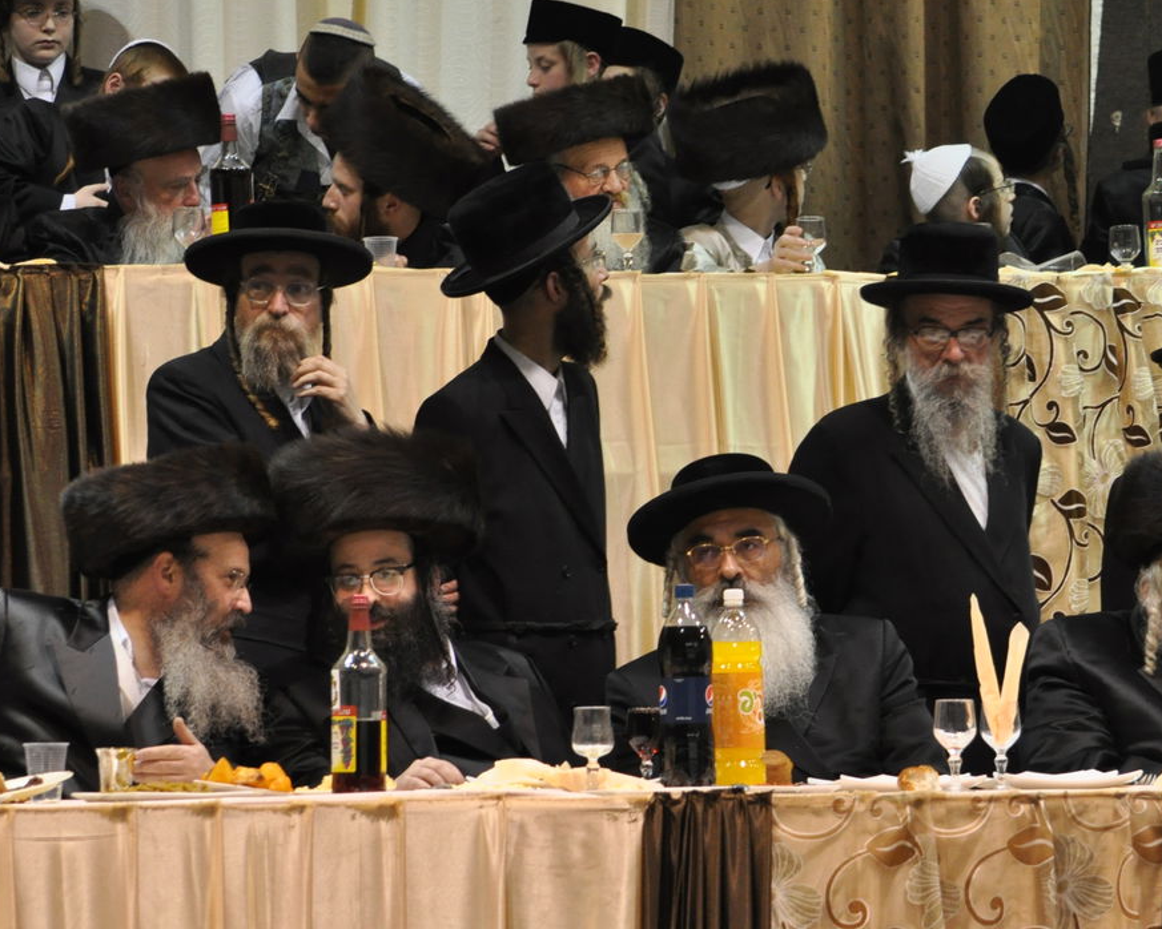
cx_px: 743
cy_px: 440
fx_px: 7599
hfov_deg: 8.7
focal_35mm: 221
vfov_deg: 7.0
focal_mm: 98
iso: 1000
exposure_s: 1/80
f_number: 5.6
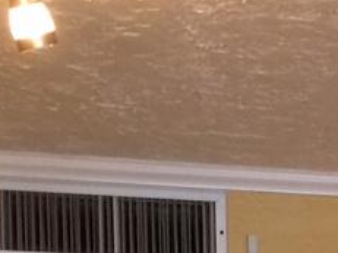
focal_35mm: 161
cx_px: 546
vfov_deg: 8.2
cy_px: 674
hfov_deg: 11.6
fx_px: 1571
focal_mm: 4.15
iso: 100
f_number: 2.2
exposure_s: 1/30
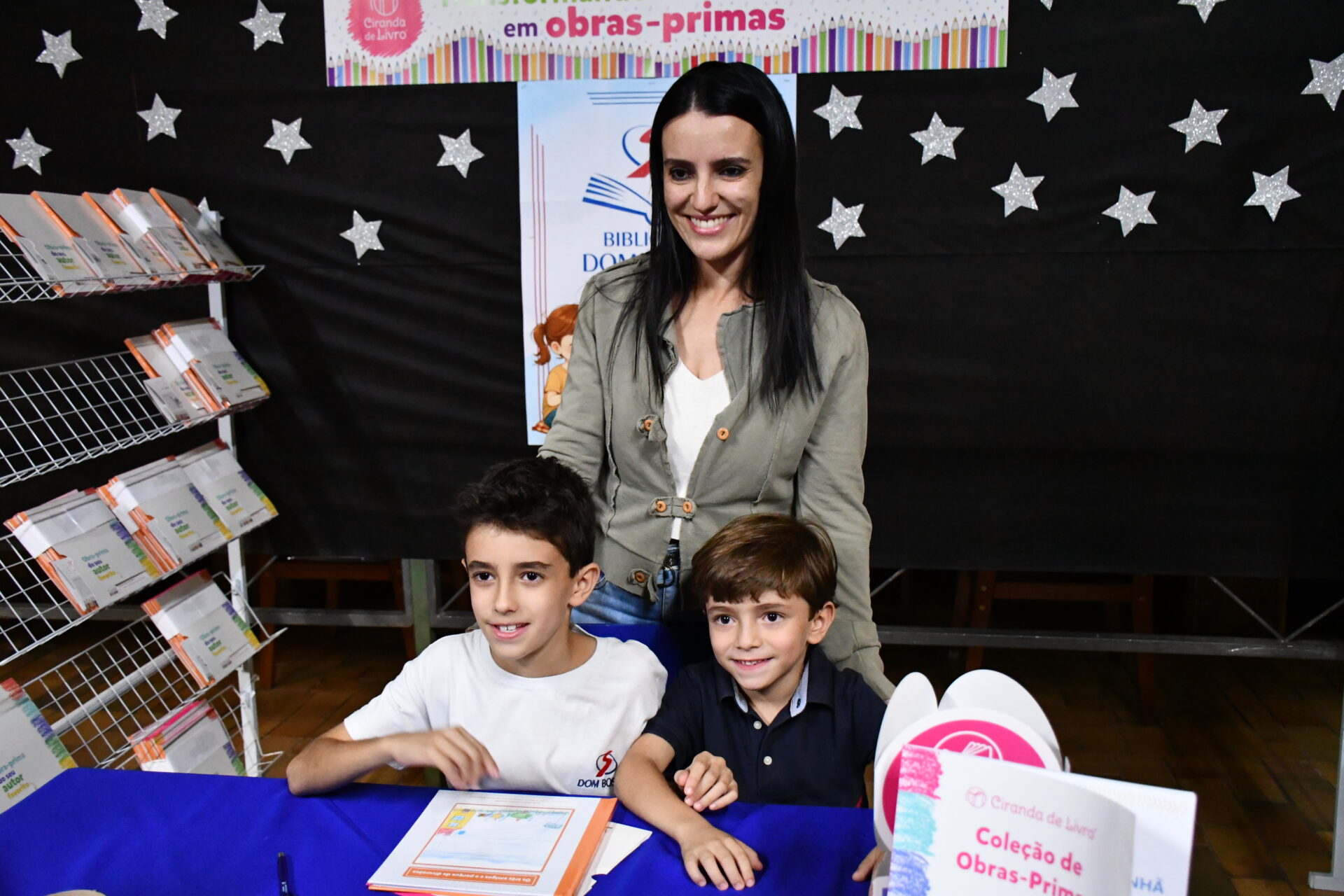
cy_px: 448
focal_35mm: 33
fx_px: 1232
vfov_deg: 40.0
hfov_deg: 57.2
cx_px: 672
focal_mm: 22
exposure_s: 1/60
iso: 6400
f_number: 3.5
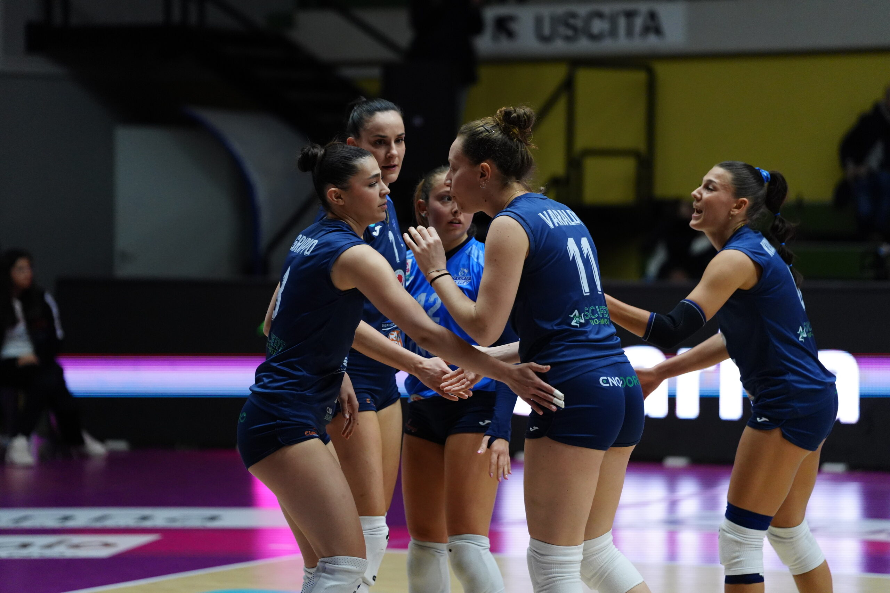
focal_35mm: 167
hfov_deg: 12.3
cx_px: 445
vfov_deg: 8.2
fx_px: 4129
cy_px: 296
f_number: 2.8
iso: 4000
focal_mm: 167
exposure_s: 1/1600
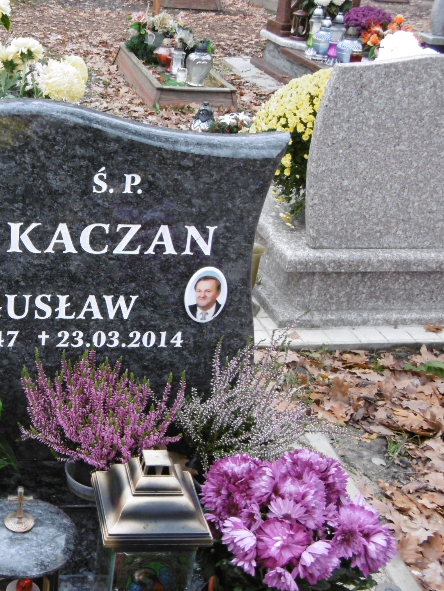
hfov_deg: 24.7
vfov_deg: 33.2
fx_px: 992
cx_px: 67
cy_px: 295
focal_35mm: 58
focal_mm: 7.7
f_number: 3.8
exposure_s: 1/60
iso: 250
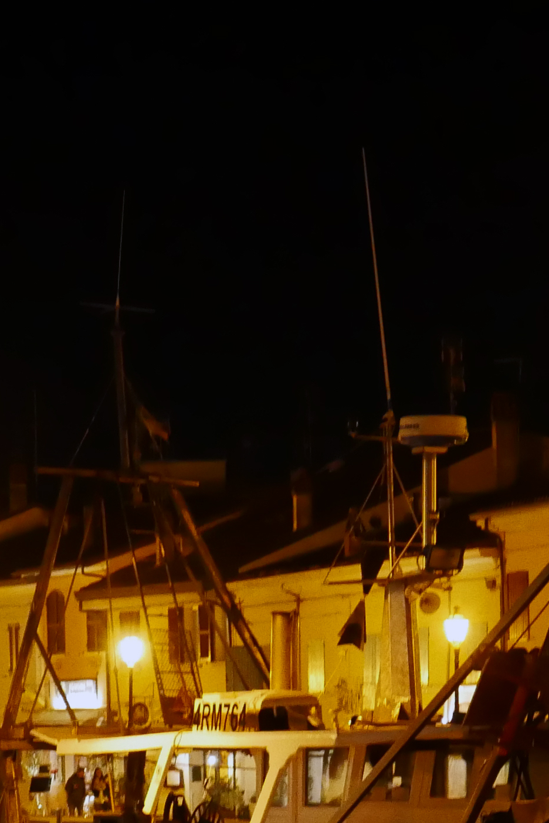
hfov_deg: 6.9
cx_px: 269
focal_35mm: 198
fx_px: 4529
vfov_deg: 10.3
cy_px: 751
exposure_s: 1/40
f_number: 2.8
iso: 3200
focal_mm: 29.3
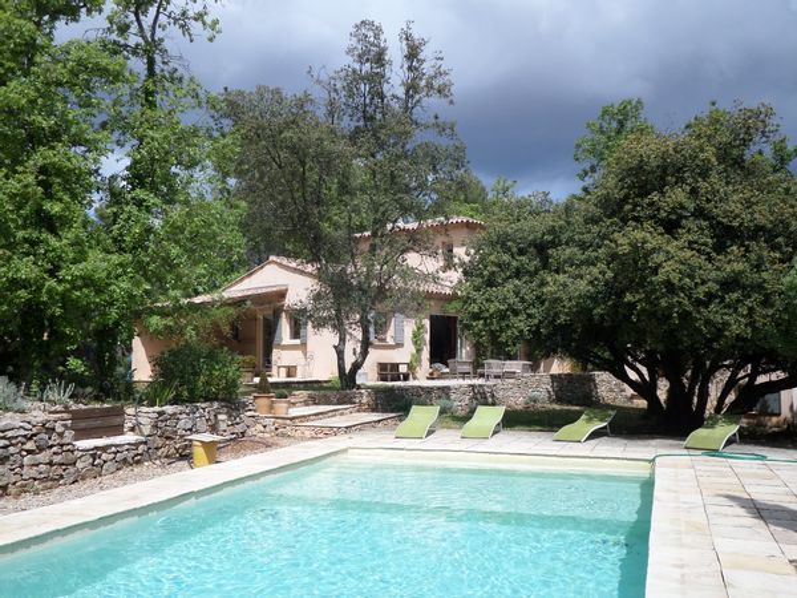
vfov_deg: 44.2
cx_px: 398
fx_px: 737
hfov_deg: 56.8
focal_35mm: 32
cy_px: 299
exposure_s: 1/1000
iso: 80
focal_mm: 5.8
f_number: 3.5
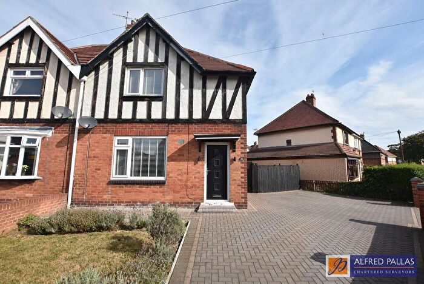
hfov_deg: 100.3
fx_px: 177
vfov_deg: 77.4
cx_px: 212
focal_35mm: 15
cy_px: 142
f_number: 10
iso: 250
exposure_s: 1/400
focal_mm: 10
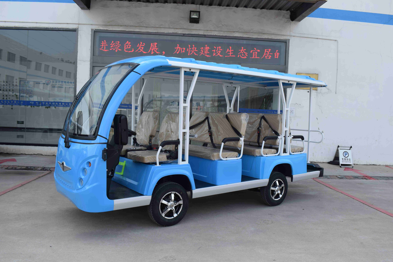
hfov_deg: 61.9
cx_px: 196
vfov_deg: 43.6
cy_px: 131
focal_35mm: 30
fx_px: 327
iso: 250
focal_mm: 20
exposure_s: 1/250
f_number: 8
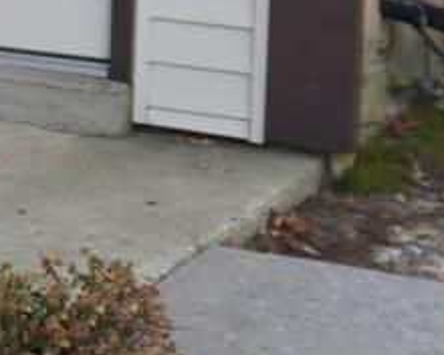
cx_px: -591
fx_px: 2418
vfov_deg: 8.3
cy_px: -121
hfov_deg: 9.4
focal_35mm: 184
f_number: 4.5
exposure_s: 1/200
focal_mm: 16
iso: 100
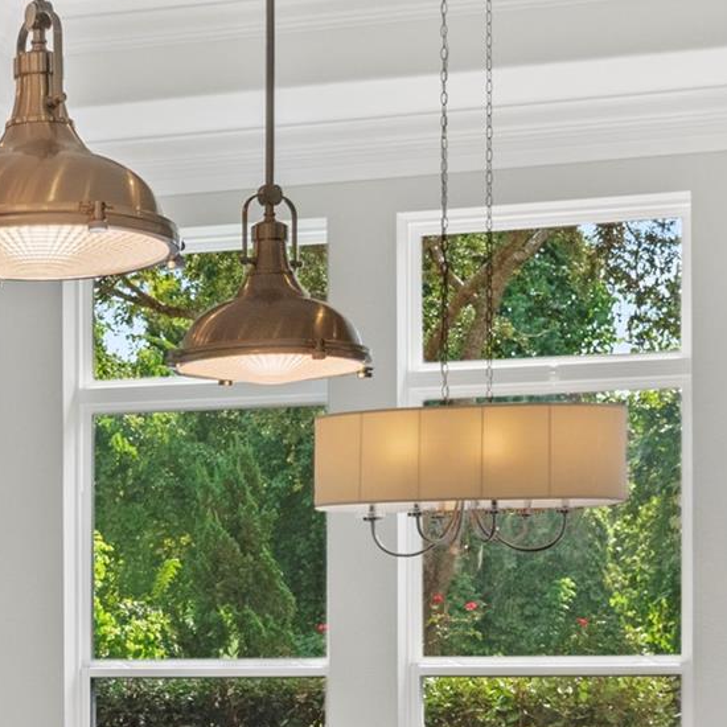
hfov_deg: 17.9
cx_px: 26
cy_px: 691
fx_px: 2257
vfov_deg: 17.9
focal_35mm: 95
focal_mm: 30
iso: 800
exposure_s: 1/20
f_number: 8
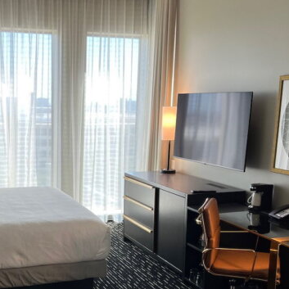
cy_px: 201
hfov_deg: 33.2
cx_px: 65
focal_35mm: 50
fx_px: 472
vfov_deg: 33.6
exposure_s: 1/120
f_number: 1.5
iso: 80
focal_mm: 5.7
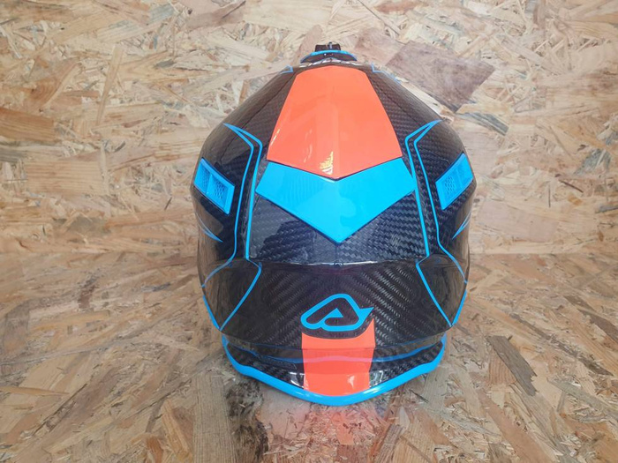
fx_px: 464
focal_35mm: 26
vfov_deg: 53.1
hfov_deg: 67.3
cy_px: 232
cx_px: 309
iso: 80
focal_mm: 4.3
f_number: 2.4
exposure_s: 1/100
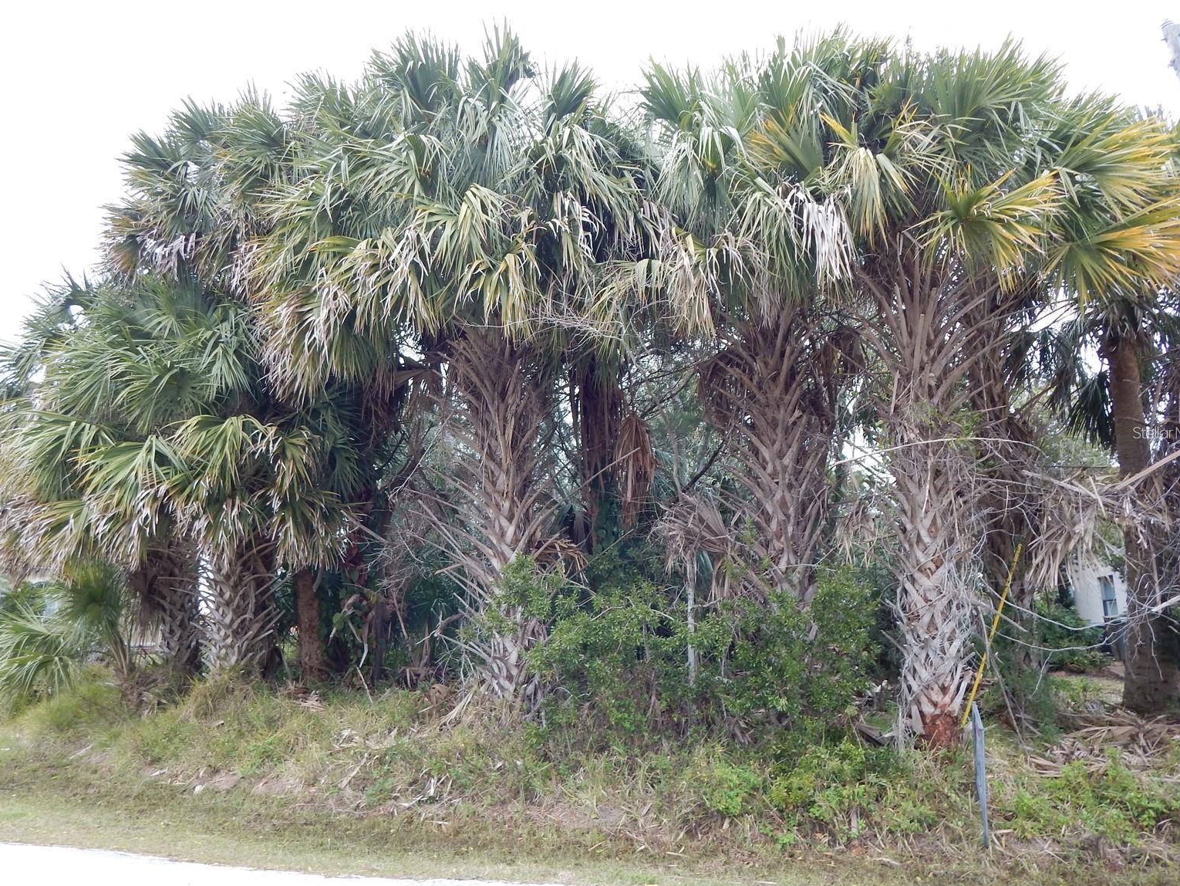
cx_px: 588
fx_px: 784
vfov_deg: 58.9
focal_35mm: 23
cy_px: 432
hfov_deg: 73.9
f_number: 3
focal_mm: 4
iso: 125
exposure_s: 1/100
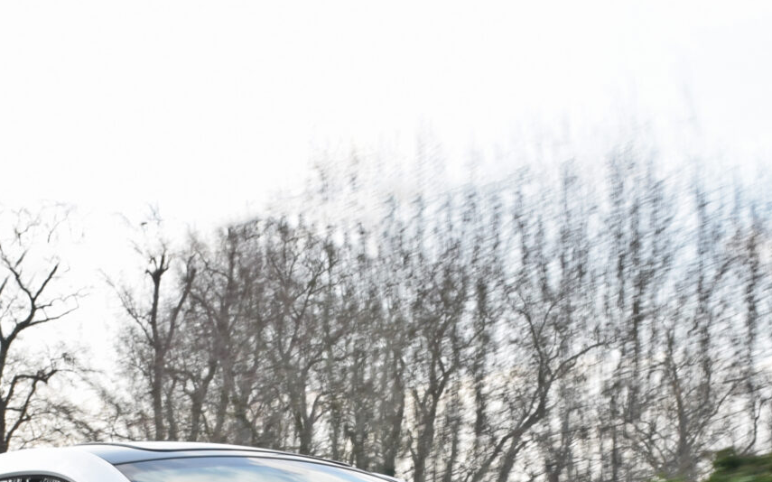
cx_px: 321
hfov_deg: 17.5
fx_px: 2503
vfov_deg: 10.8
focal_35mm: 119
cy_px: 623
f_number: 9
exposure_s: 1/50
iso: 100
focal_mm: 26
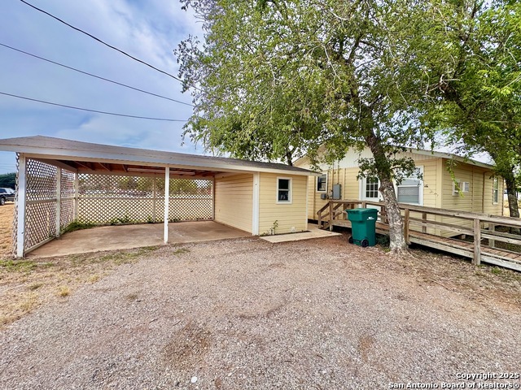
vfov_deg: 85.7
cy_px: 195
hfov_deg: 102.1
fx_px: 211
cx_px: 260
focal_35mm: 14
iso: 40
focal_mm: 2.22
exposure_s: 1/533
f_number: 2.2
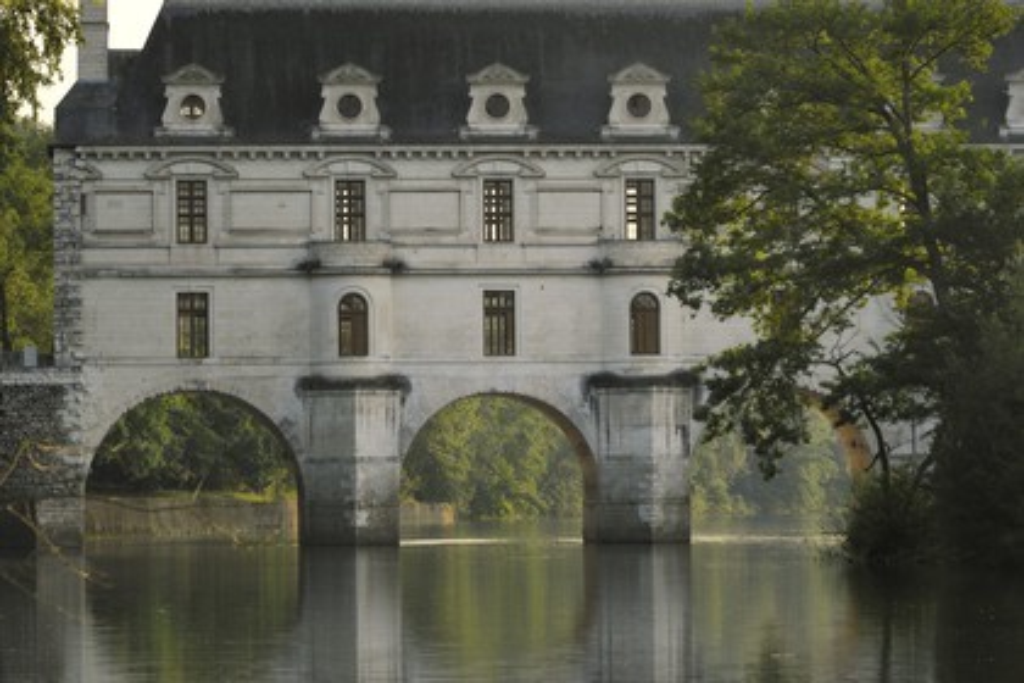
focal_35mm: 147
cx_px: 512
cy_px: 342
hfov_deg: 14.0
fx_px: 4181
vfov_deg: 9.3
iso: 100
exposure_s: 1/160
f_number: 4.8
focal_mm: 98
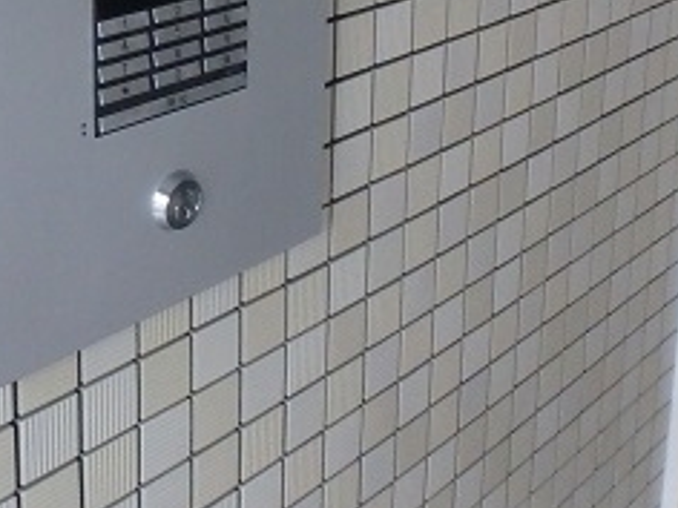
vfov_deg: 23.8
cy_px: -69
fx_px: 1116
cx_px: 170
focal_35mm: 57
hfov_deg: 33.1
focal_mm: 3.7
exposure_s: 1/30
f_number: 3.5
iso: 800
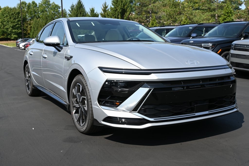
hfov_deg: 49.5
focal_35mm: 39
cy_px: 83
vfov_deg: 34.2
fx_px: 270
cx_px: 124
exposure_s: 1/320
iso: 100
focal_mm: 26
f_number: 6.3
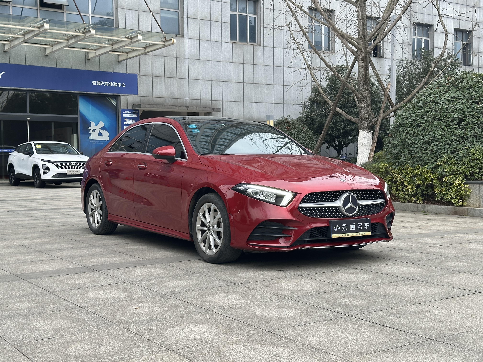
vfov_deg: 30.3
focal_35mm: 48
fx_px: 670
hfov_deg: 39.7
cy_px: 181
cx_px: 242
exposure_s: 1/158
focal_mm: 6.86
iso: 80
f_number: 1.78
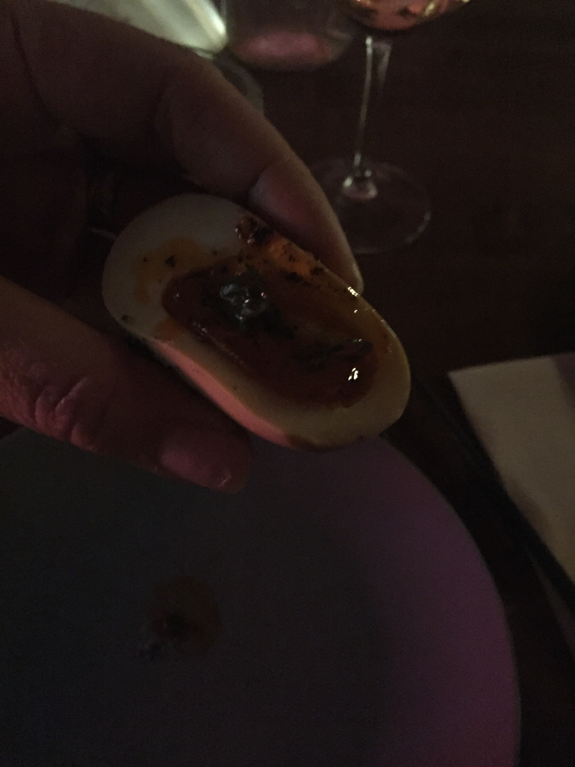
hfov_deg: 48.2
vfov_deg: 61.7
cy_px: 384
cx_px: 288
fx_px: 642
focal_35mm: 29
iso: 2000
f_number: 2.2
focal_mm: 4.15
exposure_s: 1/15
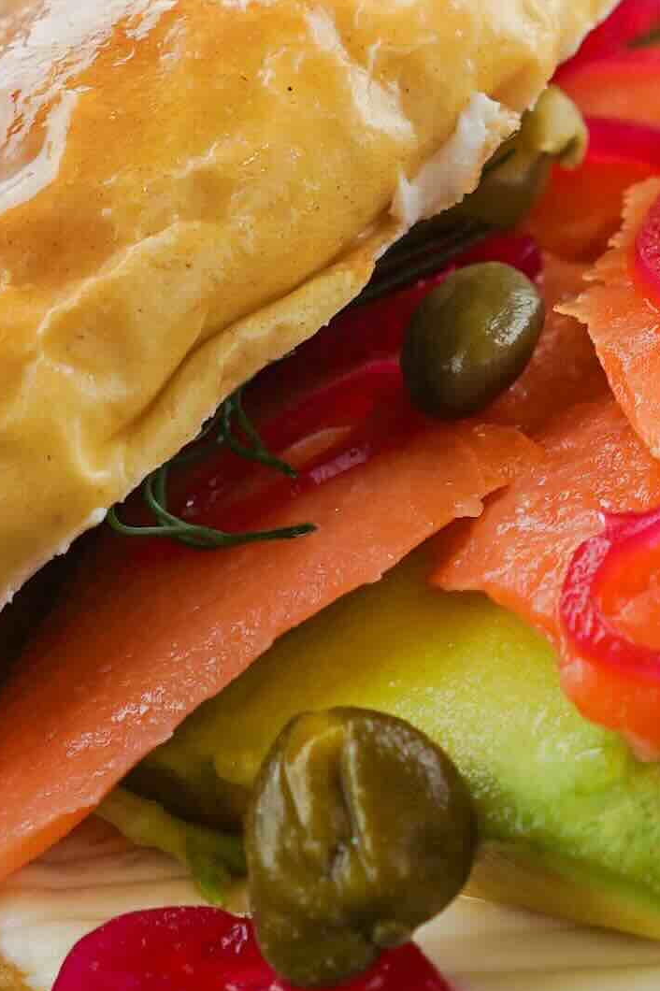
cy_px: 74
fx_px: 4292
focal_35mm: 156
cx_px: 919
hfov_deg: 8.6
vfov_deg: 13.0
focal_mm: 28
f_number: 4.5
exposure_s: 1/100
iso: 100
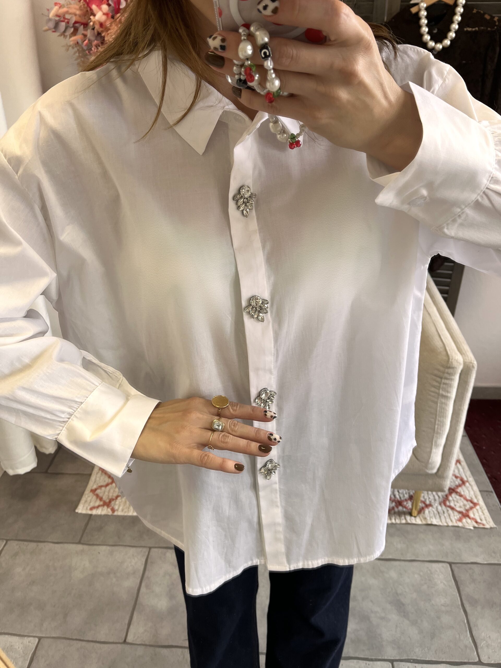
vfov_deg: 67.3
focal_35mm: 26
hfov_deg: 53.1
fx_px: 502
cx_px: 250
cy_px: 334
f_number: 1.6
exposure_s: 1/121
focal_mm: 5.1
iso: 64
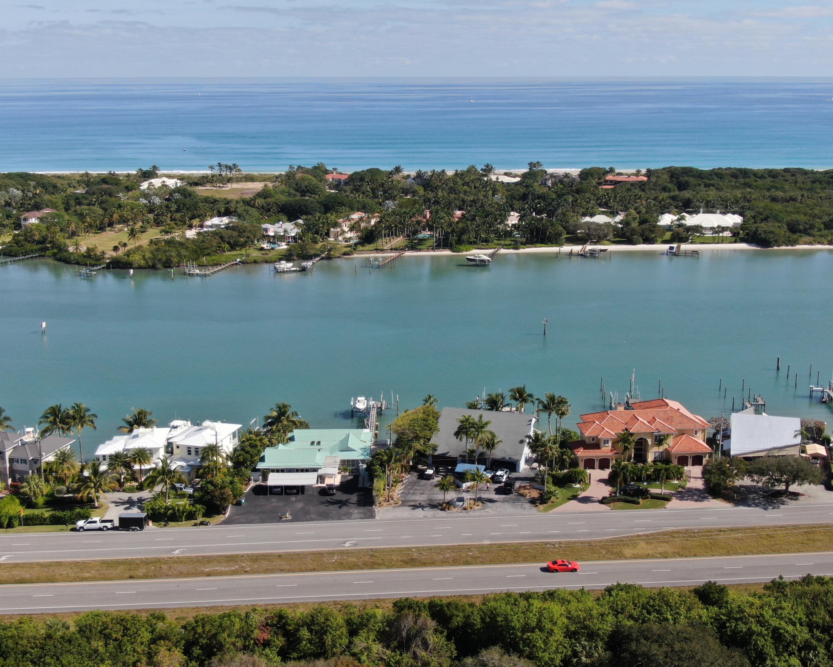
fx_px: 1085
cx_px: 412
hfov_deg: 42.0
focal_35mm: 44
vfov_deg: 34.2
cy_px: 332
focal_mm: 7.23
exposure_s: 1/320
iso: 100
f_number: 3.5
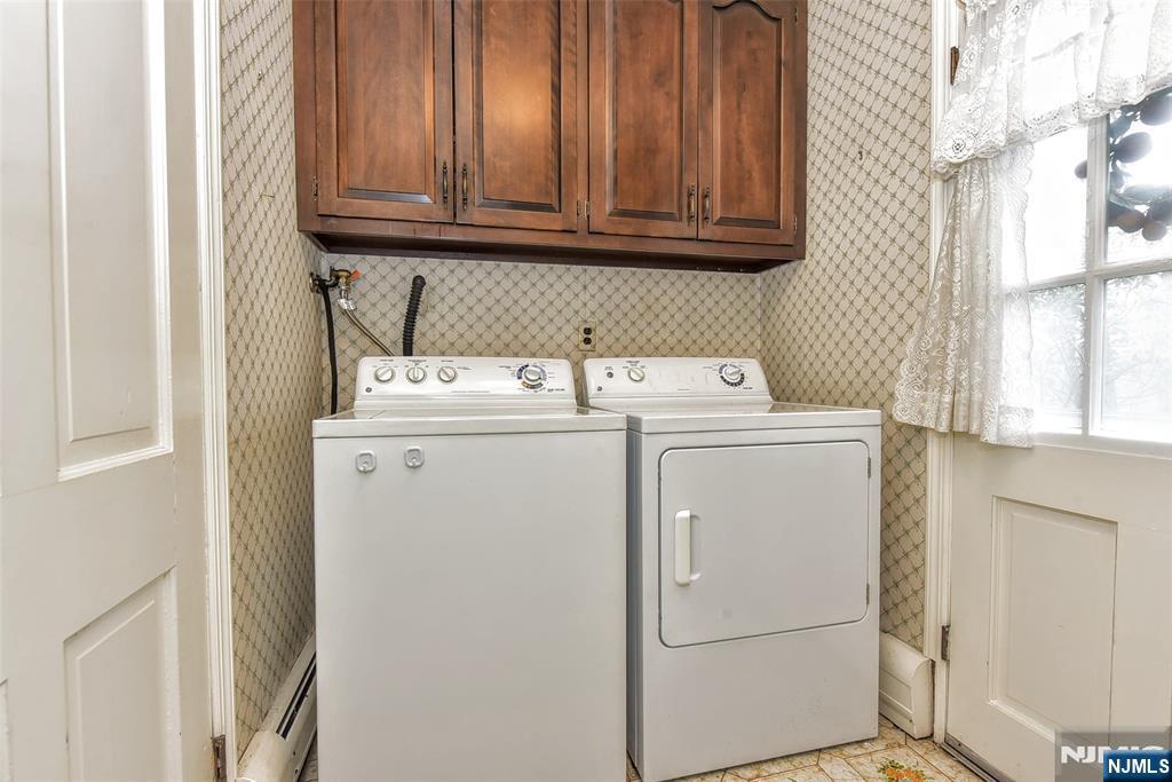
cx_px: 586
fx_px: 521
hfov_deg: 96.7
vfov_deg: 73.8
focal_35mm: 16
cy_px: 391
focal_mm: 16
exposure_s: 1/40
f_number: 9
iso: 1000
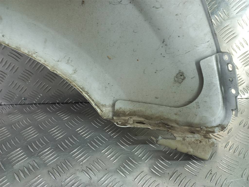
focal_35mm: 25
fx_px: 180
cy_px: 94
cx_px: 124
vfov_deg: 54.9
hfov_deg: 69.4
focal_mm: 4.6
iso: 64
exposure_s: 1/50
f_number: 1.8
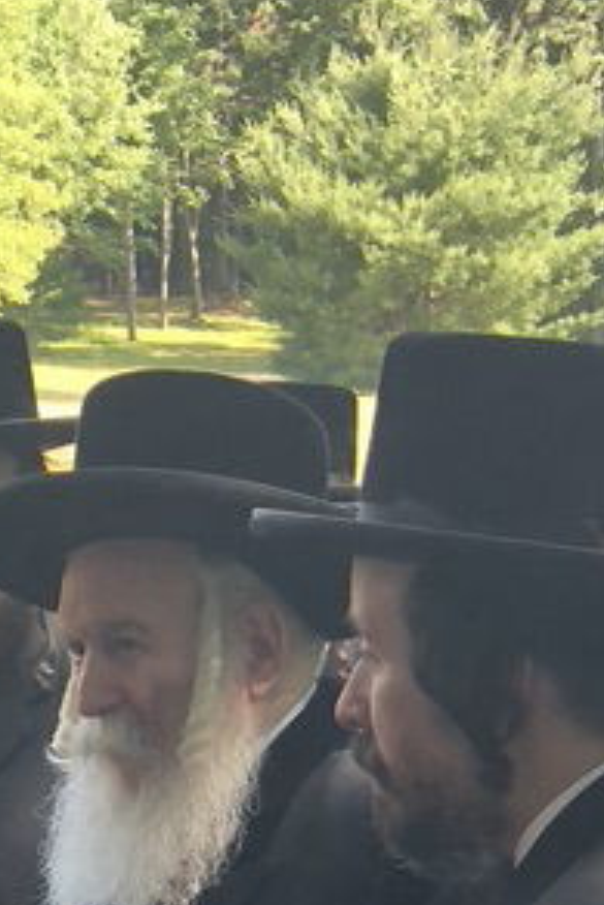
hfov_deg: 13.3
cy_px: 1299
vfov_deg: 18.1
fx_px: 2564
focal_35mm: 102
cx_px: 12
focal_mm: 3.99
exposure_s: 1/120
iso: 50
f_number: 1.8
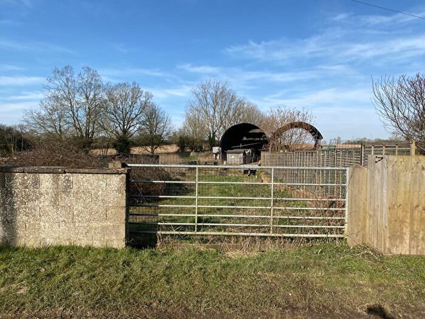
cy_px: 160
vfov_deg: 53.1
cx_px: 212
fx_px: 319
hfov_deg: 67.3
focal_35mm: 26
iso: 32
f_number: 1.8
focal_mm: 4.25
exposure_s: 1/2358
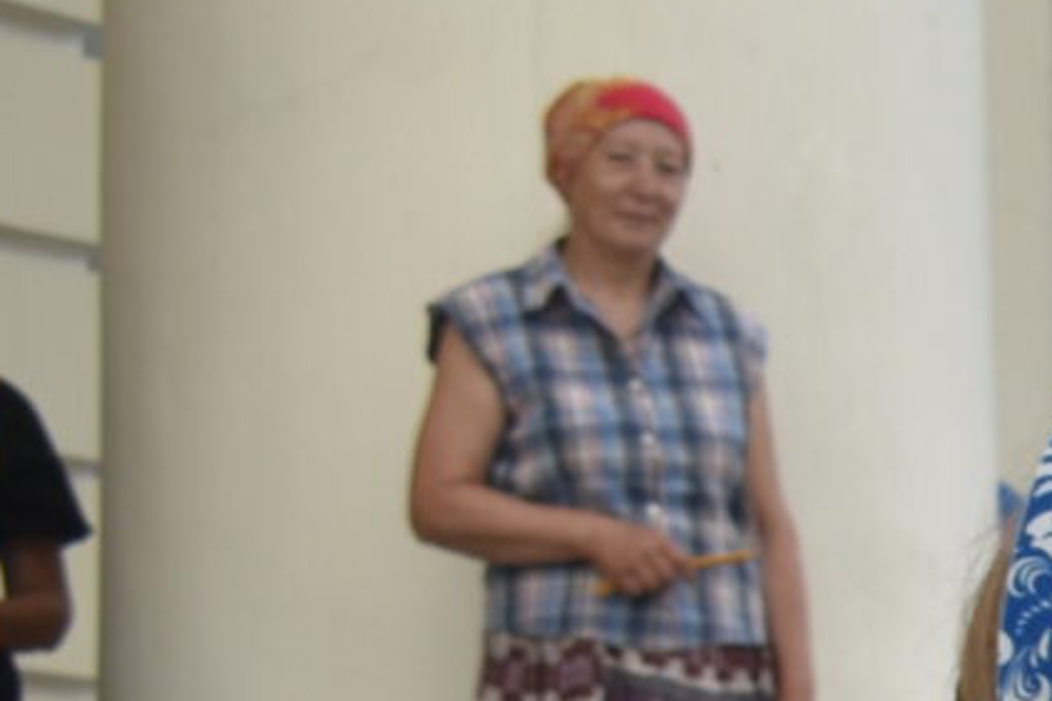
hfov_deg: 8.1
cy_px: 1836
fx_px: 6370
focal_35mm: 218
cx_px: 3076
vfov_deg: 6.0
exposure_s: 1/250
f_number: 7.1
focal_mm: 24
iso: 200
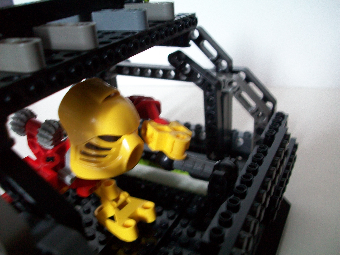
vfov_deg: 41.8
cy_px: 128
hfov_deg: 54.0
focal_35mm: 34
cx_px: 170
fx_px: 334
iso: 160
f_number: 2.8
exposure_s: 1/8
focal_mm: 5.7
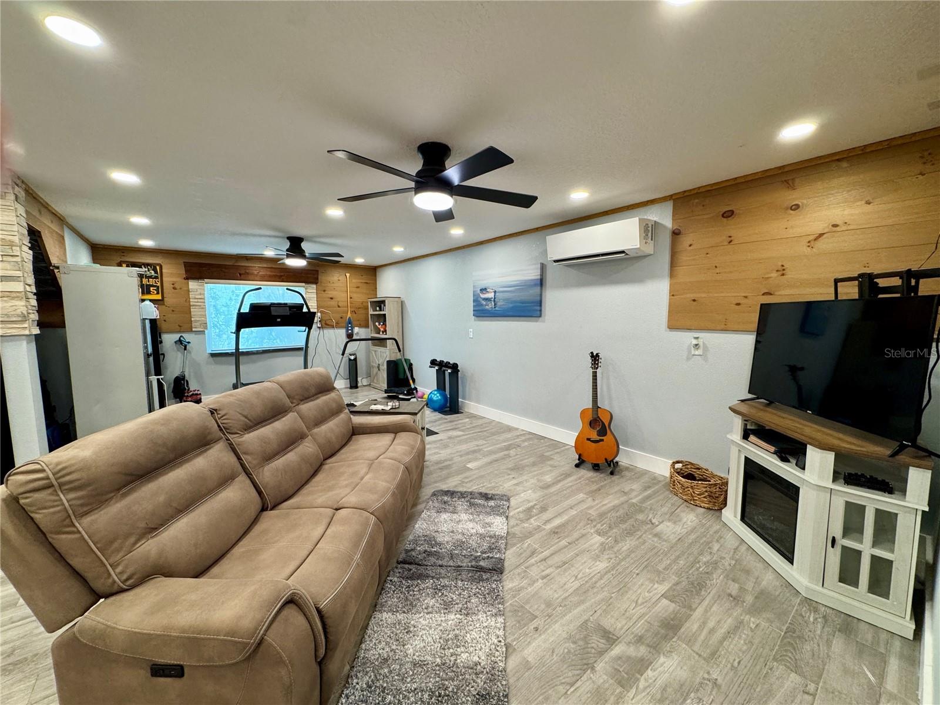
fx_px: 380
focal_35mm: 14
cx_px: 470
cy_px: 352
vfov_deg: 85.7
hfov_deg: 102.1
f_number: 2.2
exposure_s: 1/120
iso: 250
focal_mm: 2.22
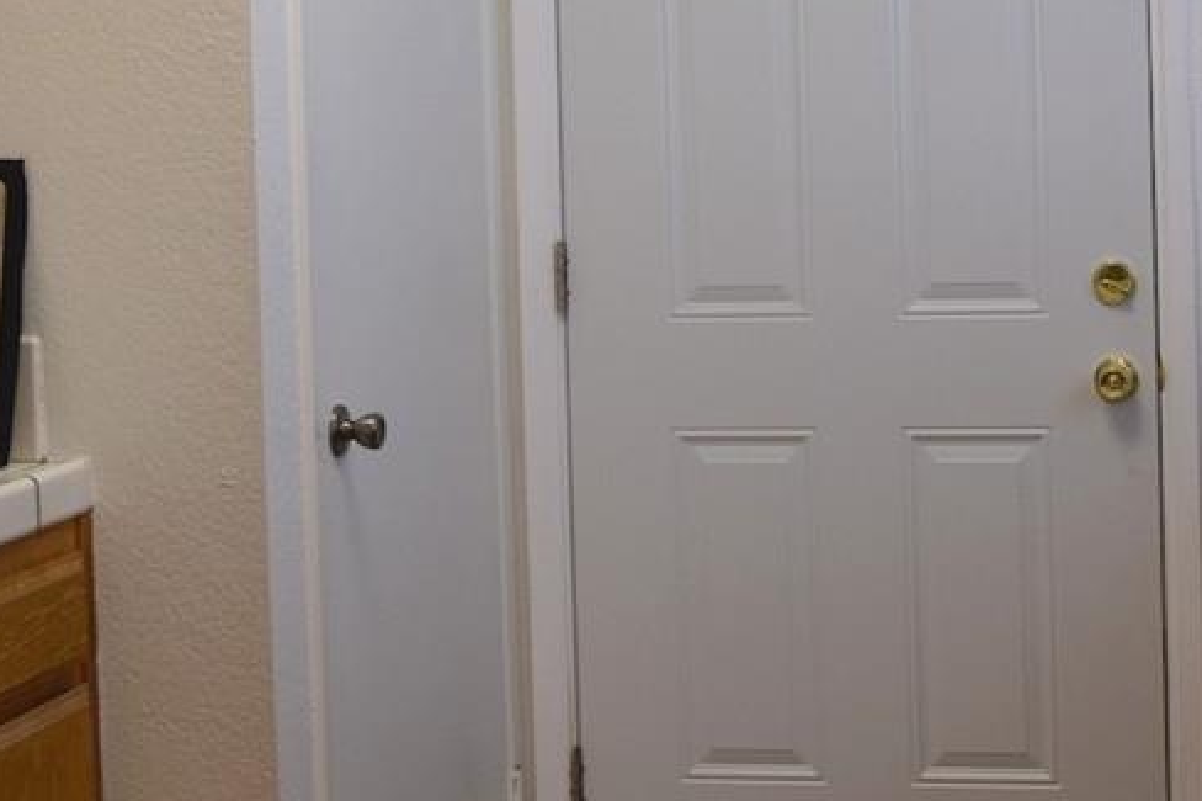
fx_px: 2770
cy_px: 62
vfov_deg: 16.2
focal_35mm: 83
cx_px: 808
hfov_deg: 24.4
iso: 400
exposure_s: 1/60
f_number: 4
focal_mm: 18
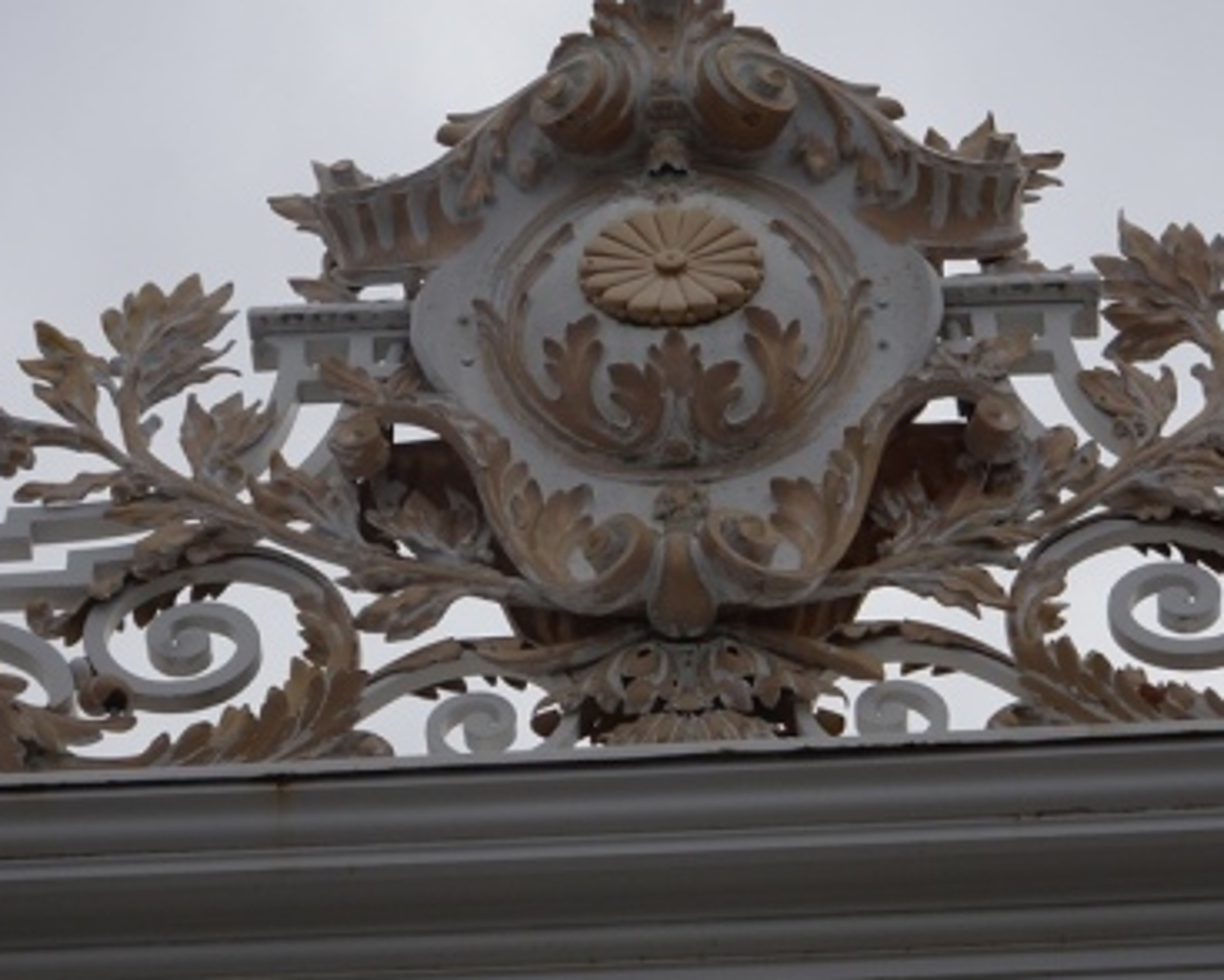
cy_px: 462
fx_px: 4821
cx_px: 677
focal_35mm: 133
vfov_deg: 11.6
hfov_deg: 14.5
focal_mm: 17.01
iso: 80
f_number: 5
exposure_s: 1/500
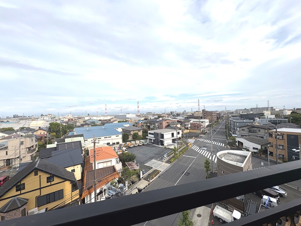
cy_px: 113
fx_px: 122
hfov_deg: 102.1
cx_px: 150
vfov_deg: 85.7
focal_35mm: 14
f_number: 2.2
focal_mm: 2.22
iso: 40
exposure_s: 1/1789
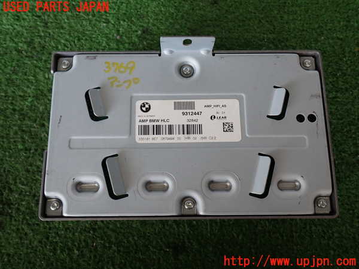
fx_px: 332
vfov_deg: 44.2
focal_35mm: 32
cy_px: 134
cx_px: 180
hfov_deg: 56.8
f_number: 2.4
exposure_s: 1/60
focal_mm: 5.79
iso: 160
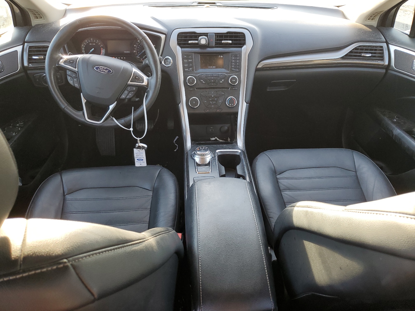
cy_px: 156
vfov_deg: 53.1
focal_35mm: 26
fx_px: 312
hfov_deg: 67.3
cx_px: 208
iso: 56
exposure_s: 1/120
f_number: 1.5
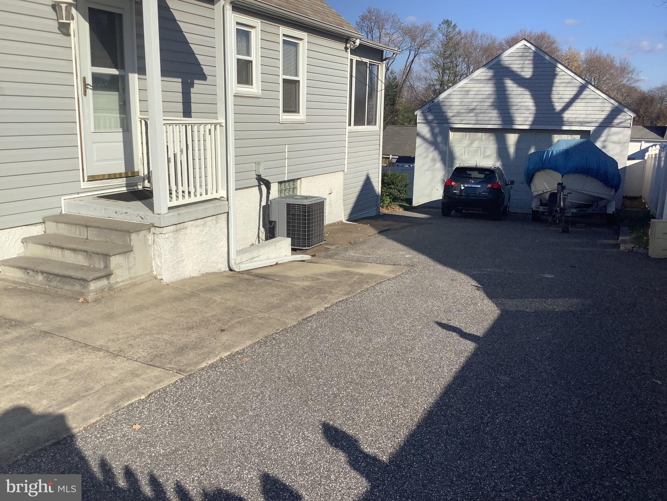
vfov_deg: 45.4
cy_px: 250
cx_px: 334
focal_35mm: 31
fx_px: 597
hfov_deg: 58.4
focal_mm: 3.3
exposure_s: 1/2632
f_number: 2.4
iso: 25
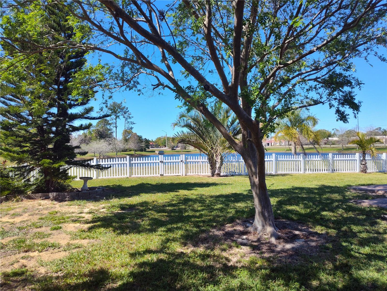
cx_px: 194
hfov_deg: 73.9
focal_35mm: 23
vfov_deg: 58.9
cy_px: 146
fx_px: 257
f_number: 1.8
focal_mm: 5.56
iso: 100
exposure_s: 1/1173
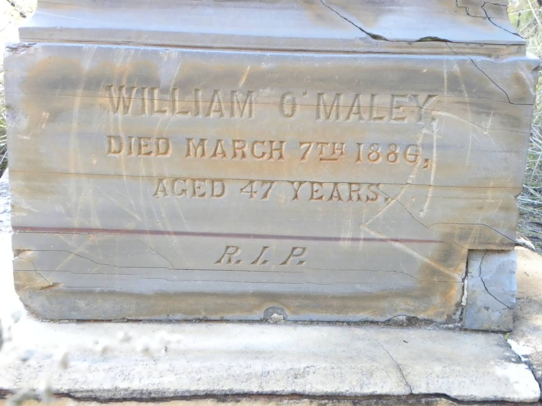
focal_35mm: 66
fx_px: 1033
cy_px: 203
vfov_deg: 22.3
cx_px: 271
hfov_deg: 29.4
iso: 400
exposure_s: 1/69
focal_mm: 11.8
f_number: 3.5
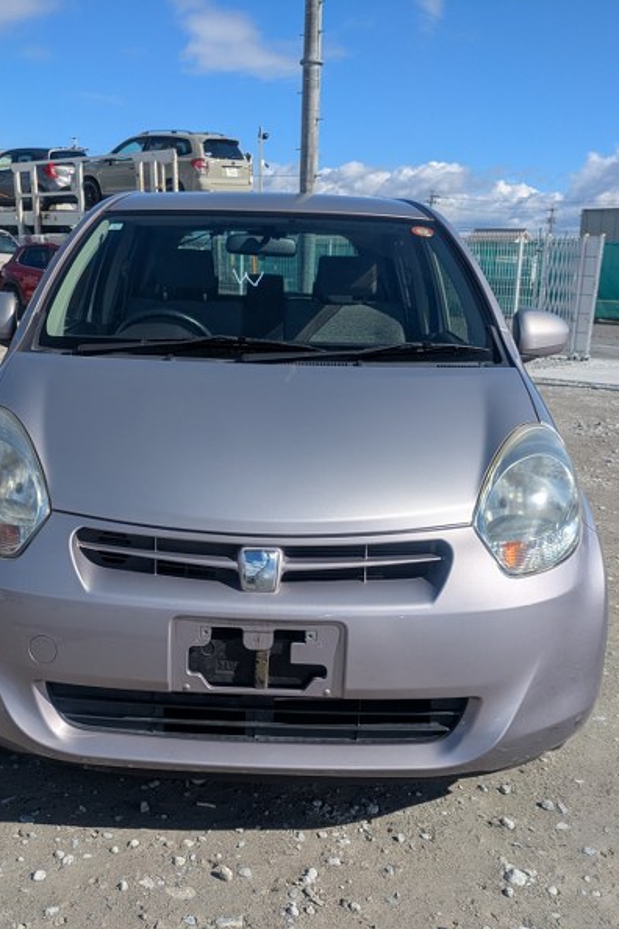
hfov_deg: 37.7
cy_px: 466
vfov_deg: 54.4
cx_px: 252
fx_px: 903
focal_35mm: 35
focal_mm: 5.43
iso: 49
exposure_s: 1/5076
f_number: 1.89
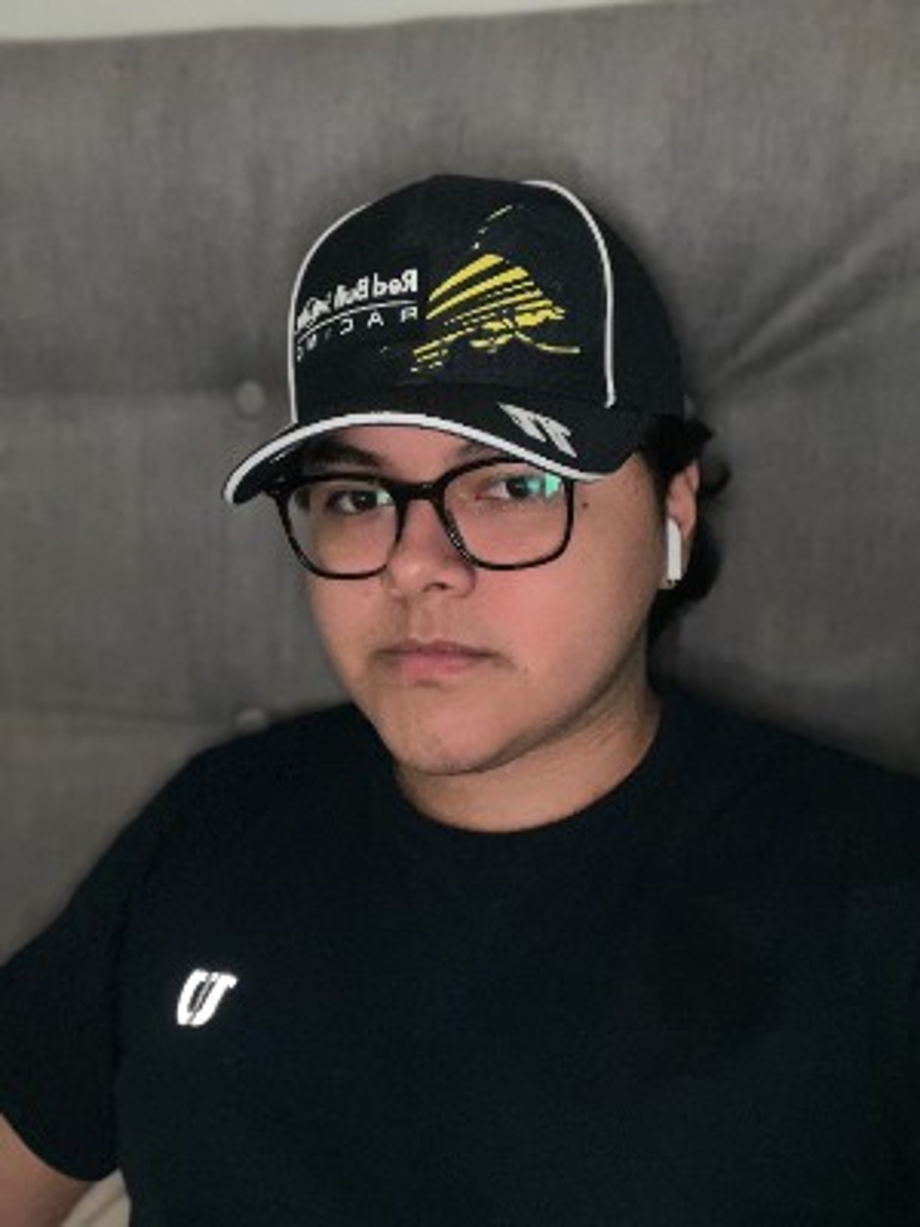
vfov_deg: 60.0
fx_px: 1063
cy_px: 614
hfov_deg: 46.8
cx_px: 460
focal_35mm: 30
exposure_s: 1/16
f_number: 2.2
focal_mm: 2.71
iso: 400
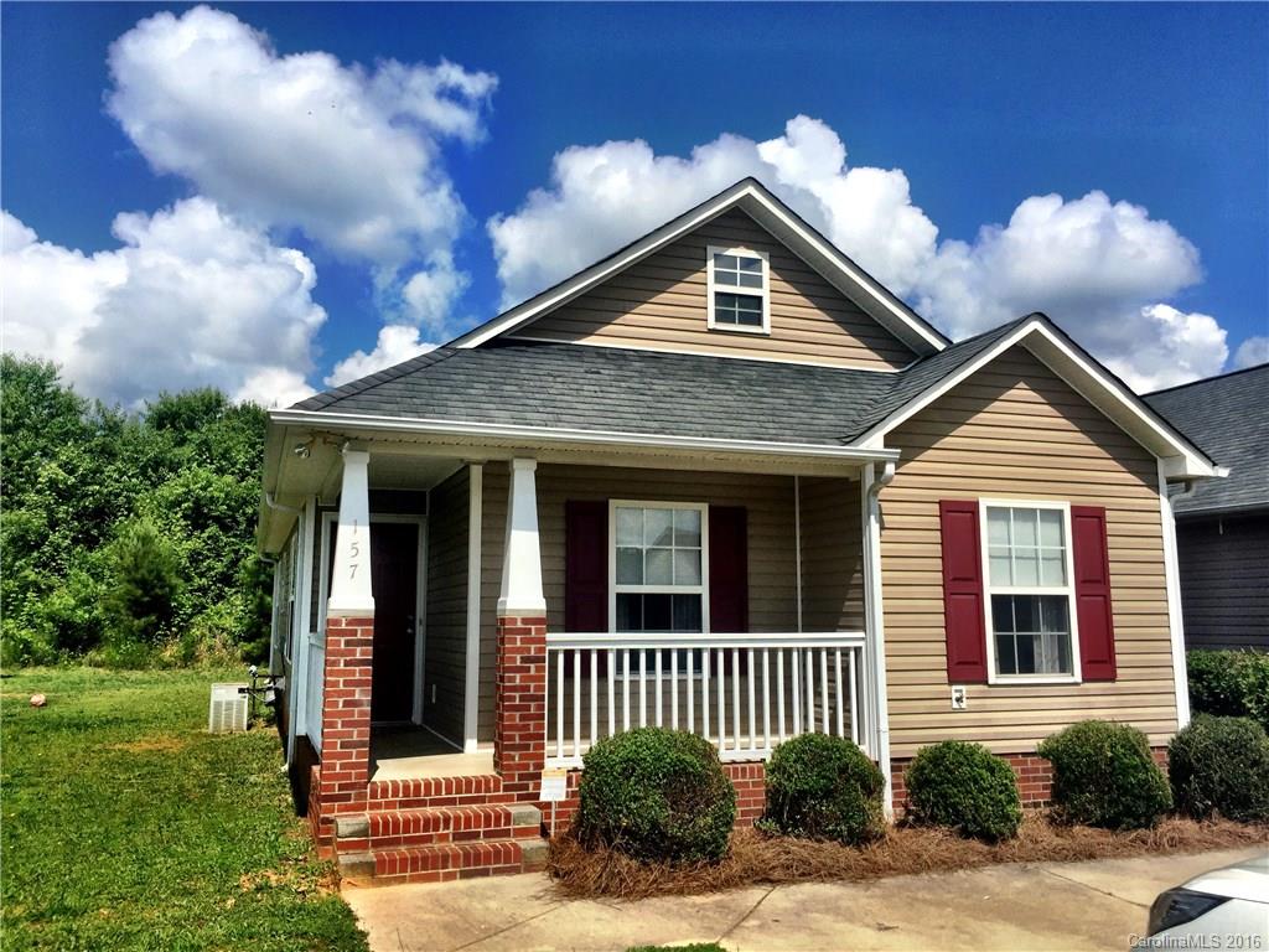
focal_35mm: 29
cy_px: 476
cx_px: 634
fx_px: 1063
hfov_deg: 61.7
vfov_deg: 48.2
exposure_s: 1/3968
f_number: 2.2
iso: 32
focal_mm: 4.15
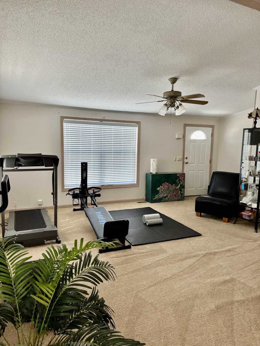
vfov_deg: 71.6
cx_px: 130
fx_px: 240
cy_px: 173
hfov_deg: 56.8
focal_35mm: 24
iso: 200
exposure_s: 1/120
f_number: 1.78
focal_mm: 6.76
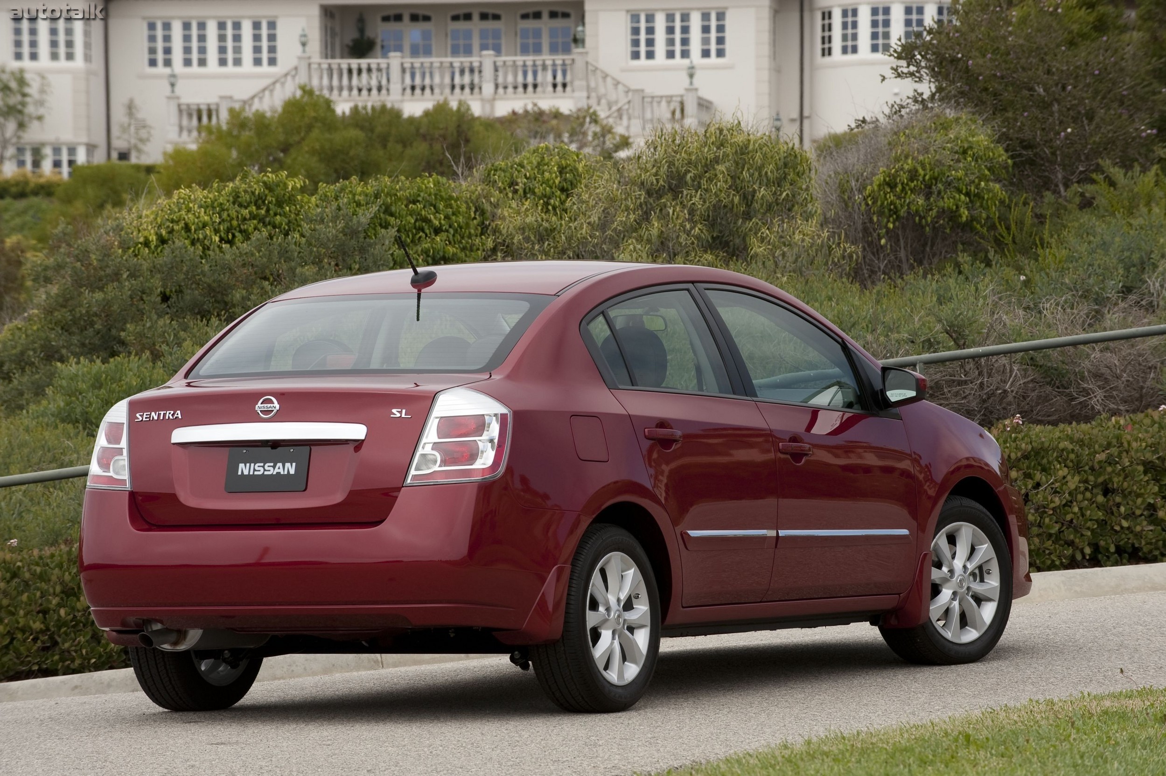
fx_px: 6474
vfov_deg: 6.9
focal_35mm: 200
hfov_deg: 10.3
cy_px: 388
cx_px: 583
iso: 200
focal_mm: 200
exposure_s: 1/200
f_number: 10
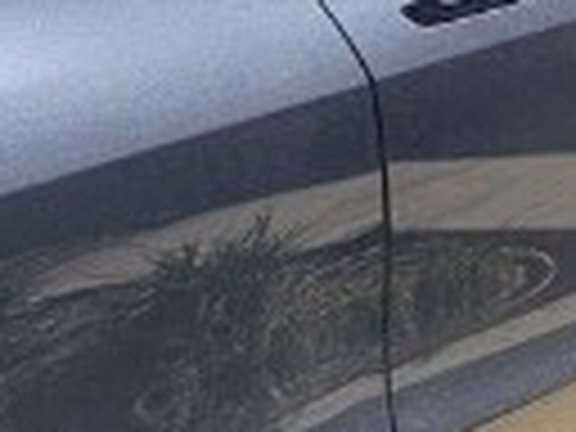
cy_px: -940
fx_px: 3062
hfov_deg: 7.9
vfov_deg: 7.1
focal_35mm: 184
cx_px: 2146
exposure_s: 1/360
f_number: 1.7
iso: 10
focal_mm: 6.3
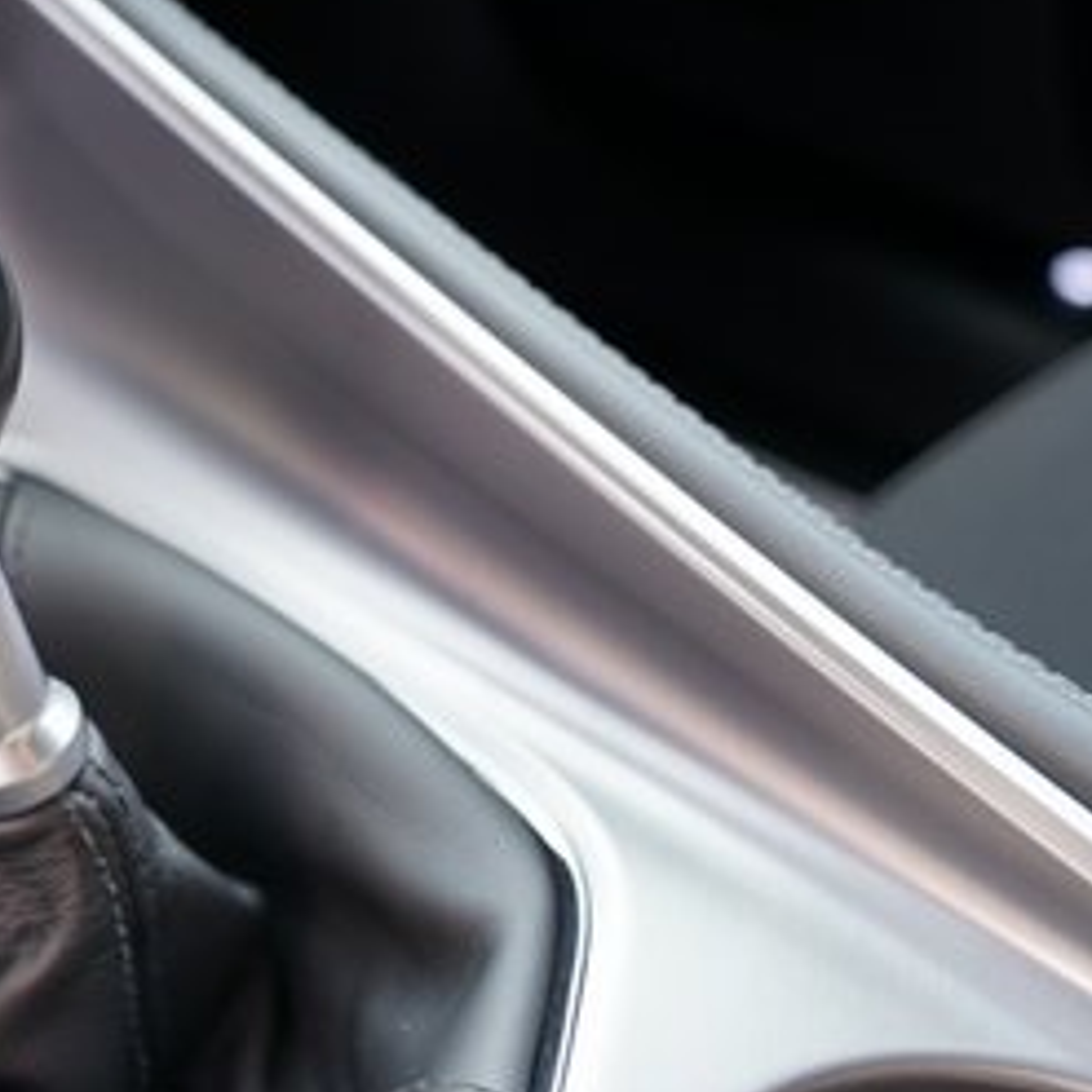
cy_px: 736
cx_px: -177
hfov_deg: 24.6
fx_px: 2284
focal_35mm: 64
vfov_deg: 26.7
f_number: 4
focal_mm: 29
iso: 200
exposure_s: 1/60
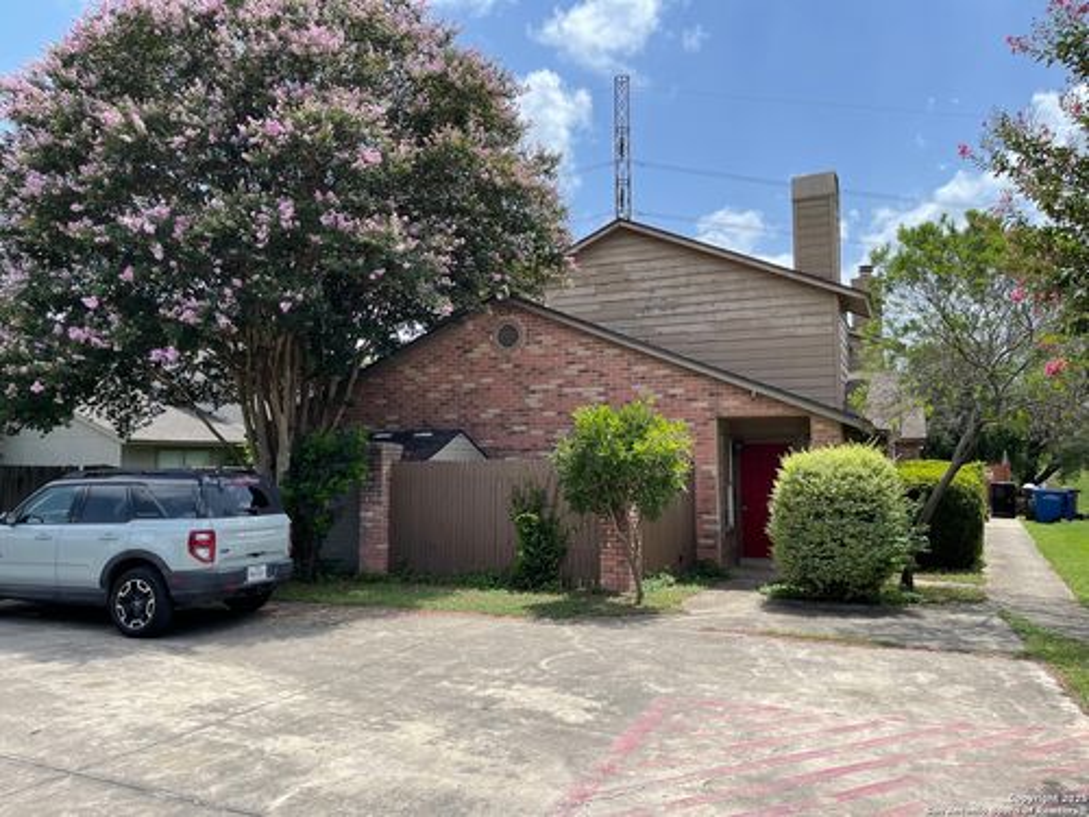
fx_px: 818
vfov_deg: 53.1
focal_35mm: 26
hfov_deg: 67.3
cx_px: 544
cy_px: 408
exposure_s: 1/2123
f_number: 1.6
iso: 32
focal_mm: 5.1
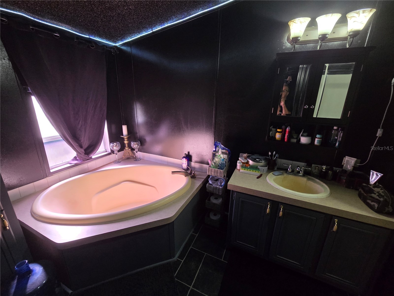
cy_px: 148
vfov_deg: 89.9
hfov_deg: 106.2
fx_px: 148
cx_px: 197
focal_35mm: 13
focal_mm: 2.2
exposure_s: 1/60
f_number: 2.2
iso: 500
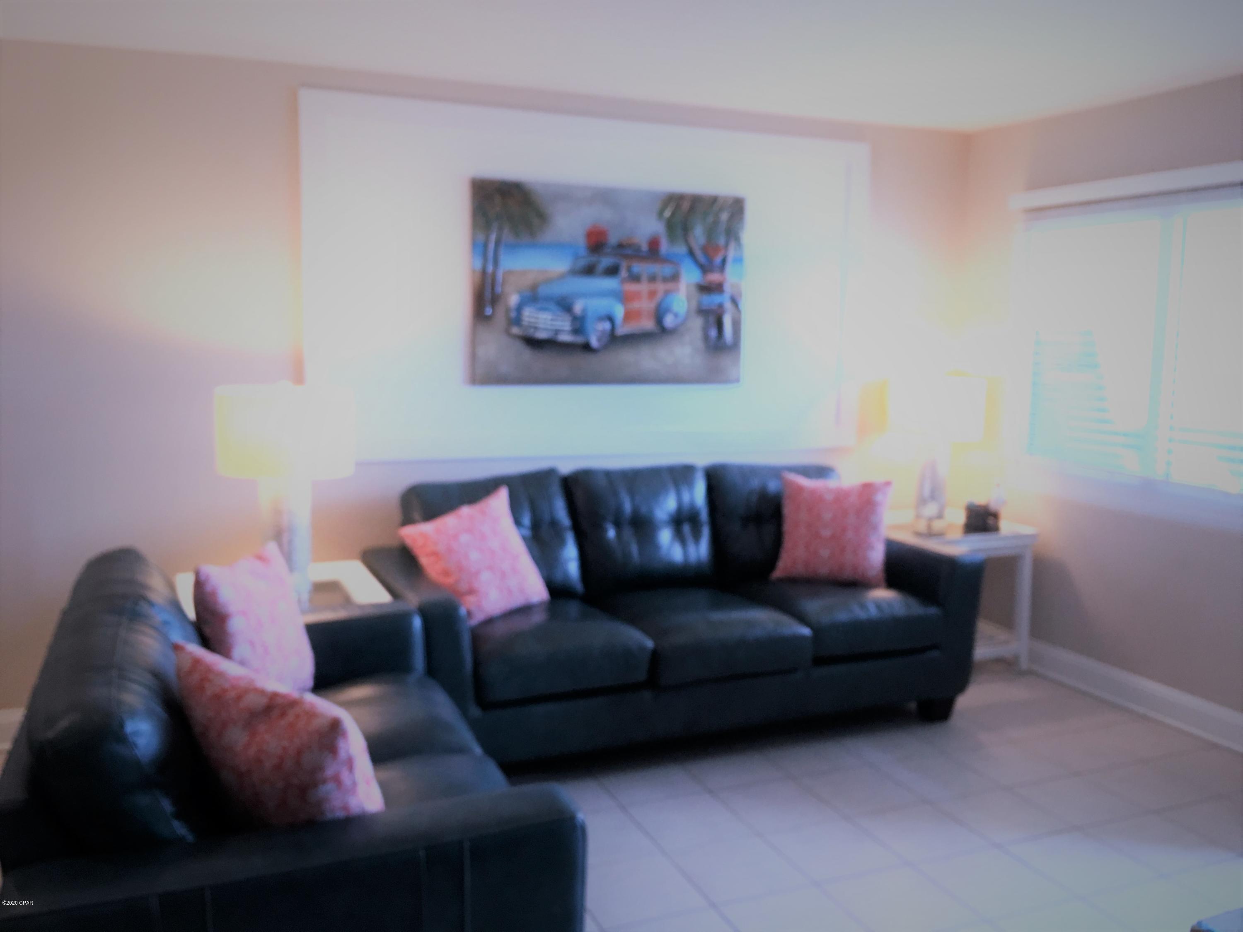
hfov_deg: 61.7
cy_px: 466
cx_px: 622
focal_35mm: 29
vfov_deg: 48.2
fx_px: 1041
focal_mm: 4.15
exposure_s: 1/30
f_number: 2.2
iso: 100
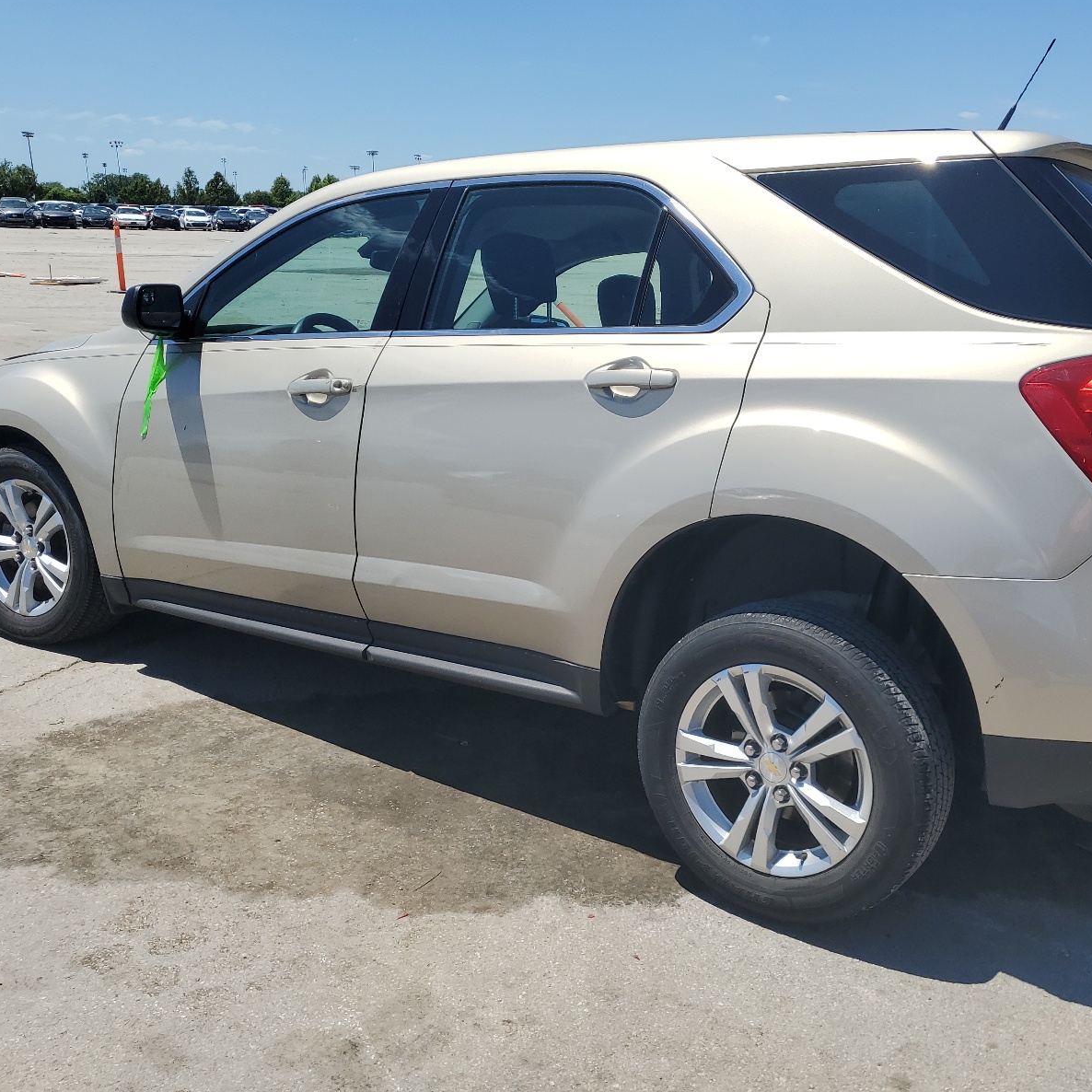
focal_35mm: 31
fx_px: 1106
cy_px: 540
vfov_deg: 52.5
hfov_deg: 52.3
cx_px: 630
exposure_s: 1/5000
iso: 50
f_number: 1.5
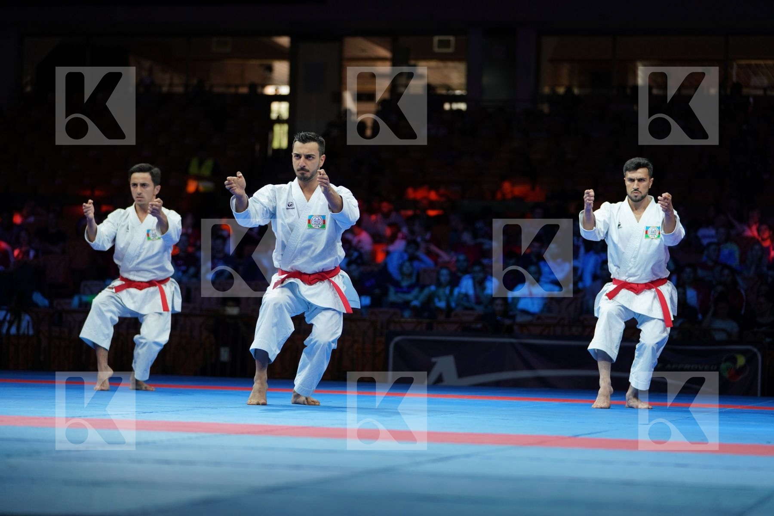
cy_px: 258
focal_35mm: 110
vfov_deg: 12.5
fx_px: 2365
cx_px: 387
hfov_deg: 18.6
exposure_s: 1/500
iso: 640
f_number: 2.8
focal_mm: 110
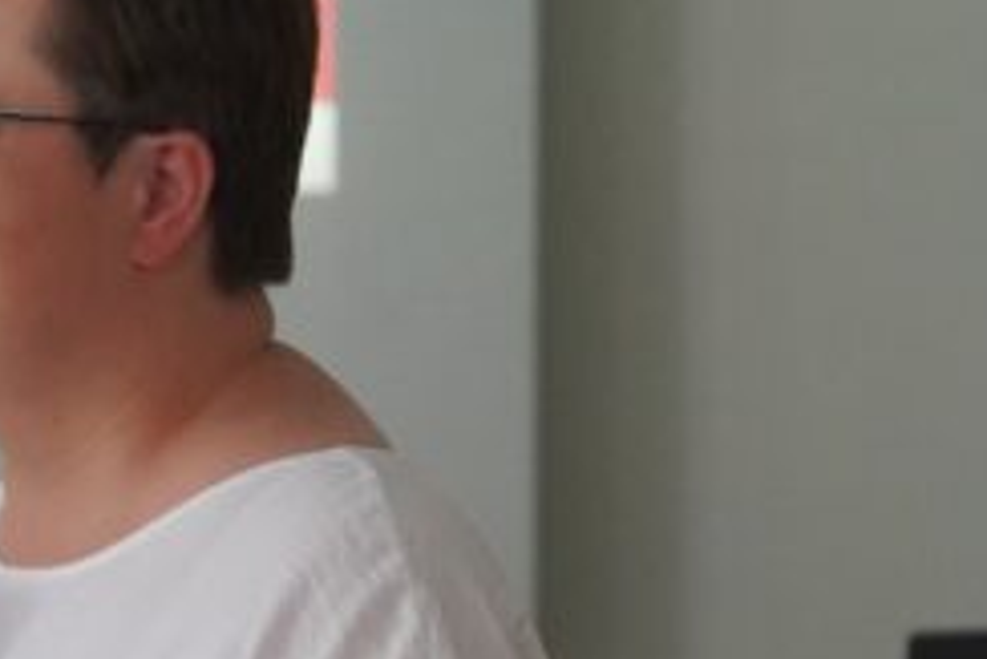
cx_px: -530
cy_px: 697
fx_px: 12097
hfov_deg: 4.6
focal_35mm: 441
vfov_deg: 3.1
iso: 6400
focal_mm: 105
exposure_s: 1/160
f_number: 4
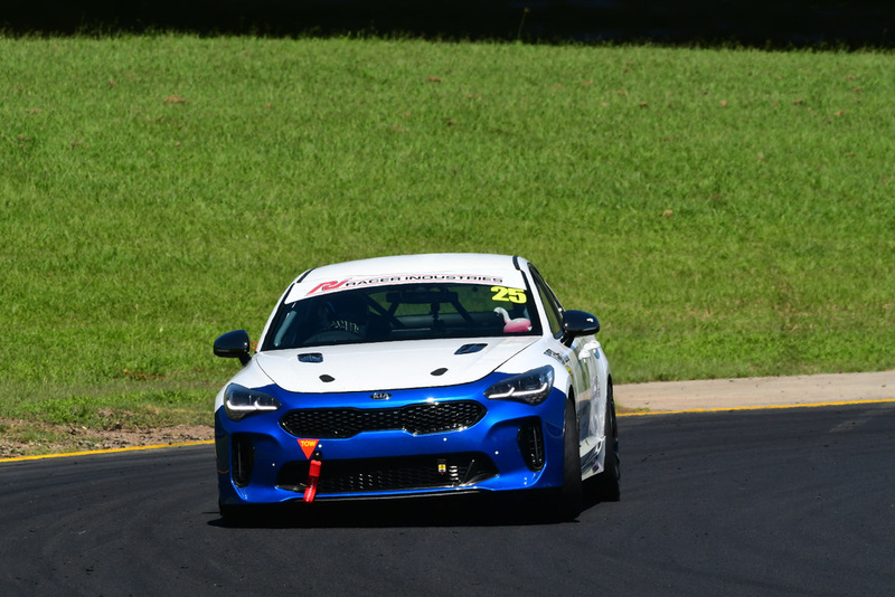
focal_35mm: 435
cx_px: 448
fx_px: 10818
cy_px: 298
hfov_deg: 4.7
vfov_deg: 3.2
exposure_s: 1/640
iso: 320
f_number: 11
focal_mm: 290
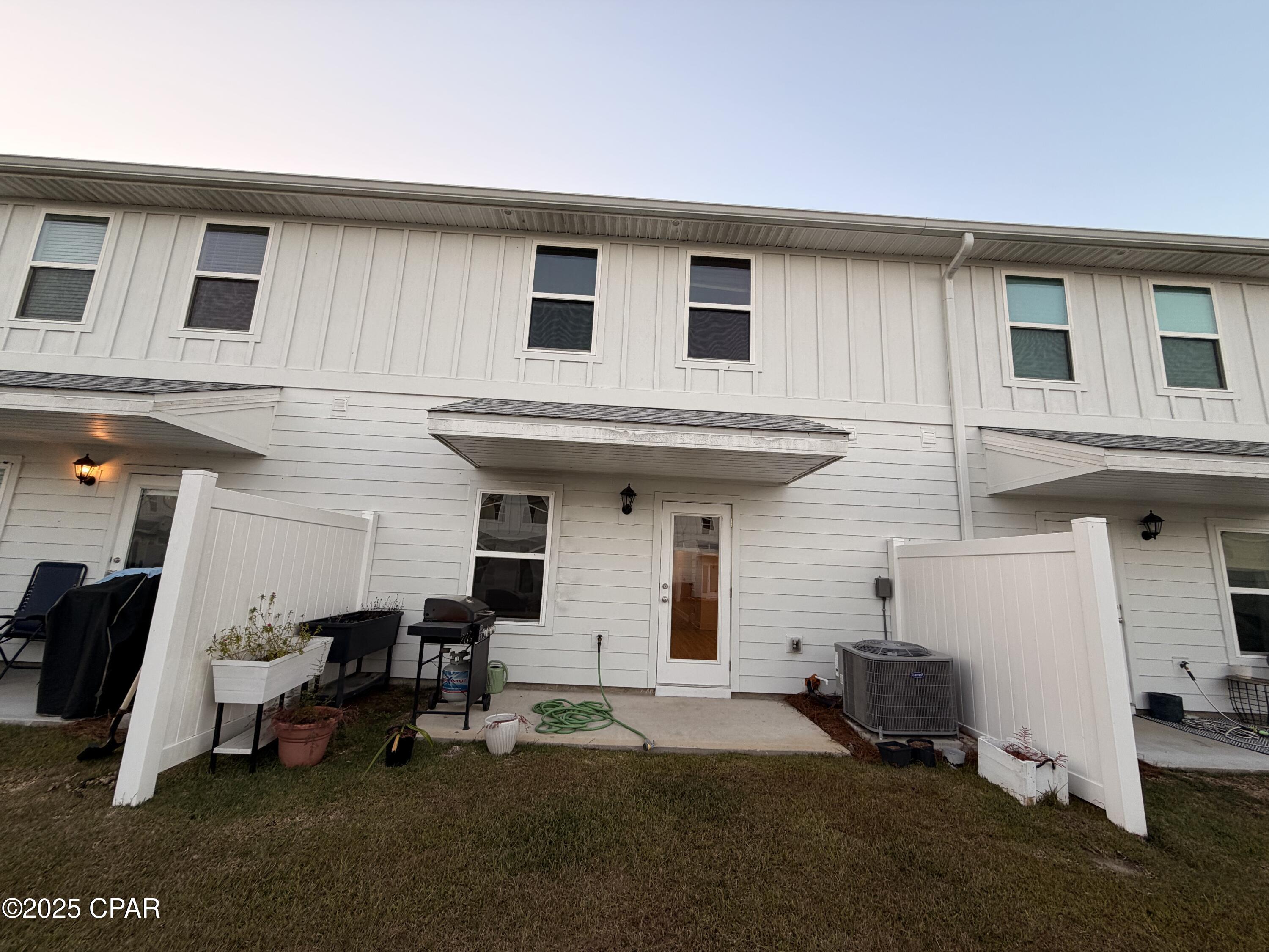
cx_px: 634
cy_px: 476
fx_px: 513
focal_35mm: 14
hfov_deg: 102.1
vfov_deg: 85.7
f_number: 2.2
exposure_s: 1/121
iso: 50
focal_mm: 2.22
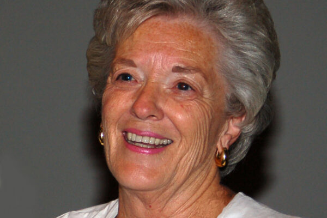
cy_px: 109
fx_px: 817
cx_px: 164
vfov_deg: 15.2
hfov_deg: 22.6
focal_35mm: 90
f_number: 4.8
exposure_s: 1/60
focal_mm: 60
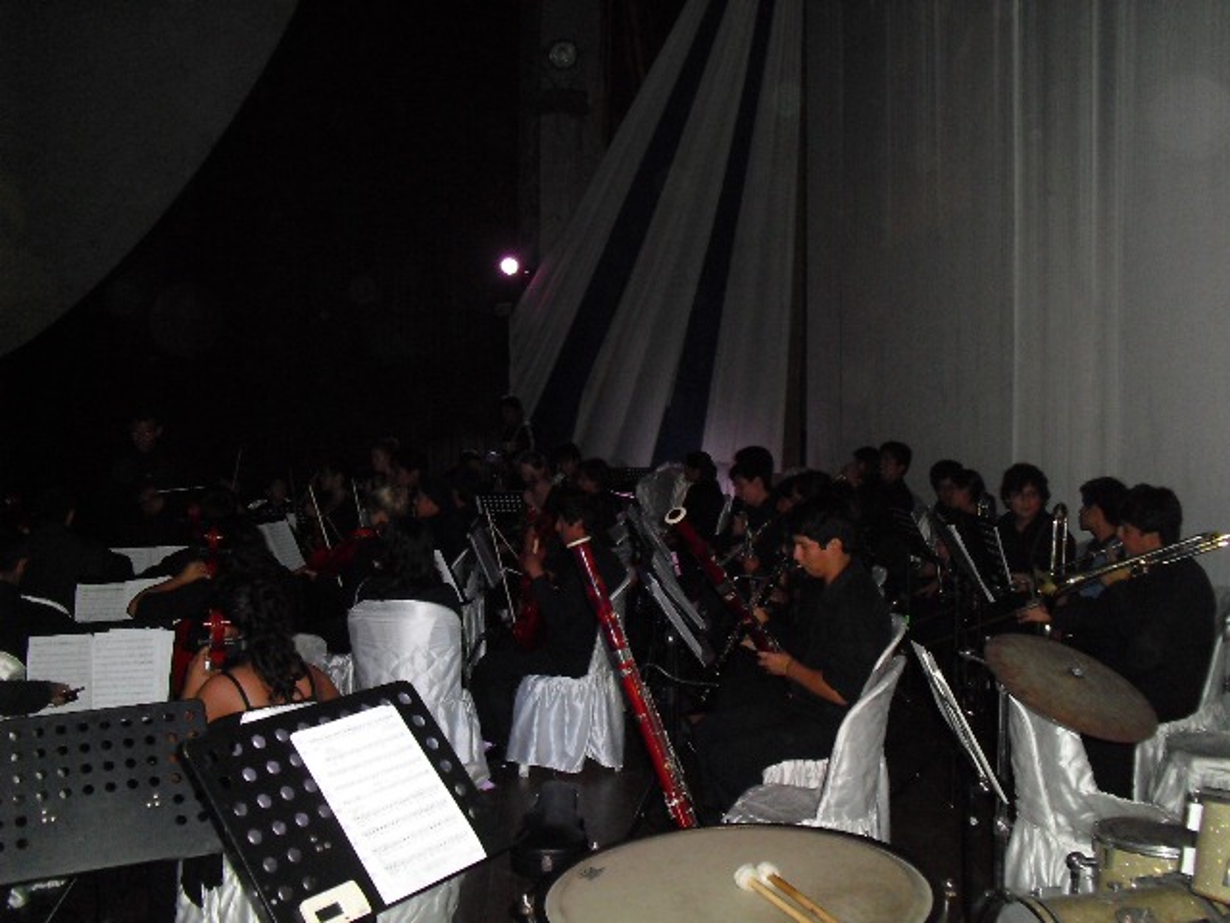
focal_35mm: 36
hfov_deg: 51.4
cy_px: 462
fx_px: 1279
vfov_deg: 39.7
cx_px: 615
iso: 400
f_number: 3.1
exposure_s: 1/60
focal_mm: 6.3
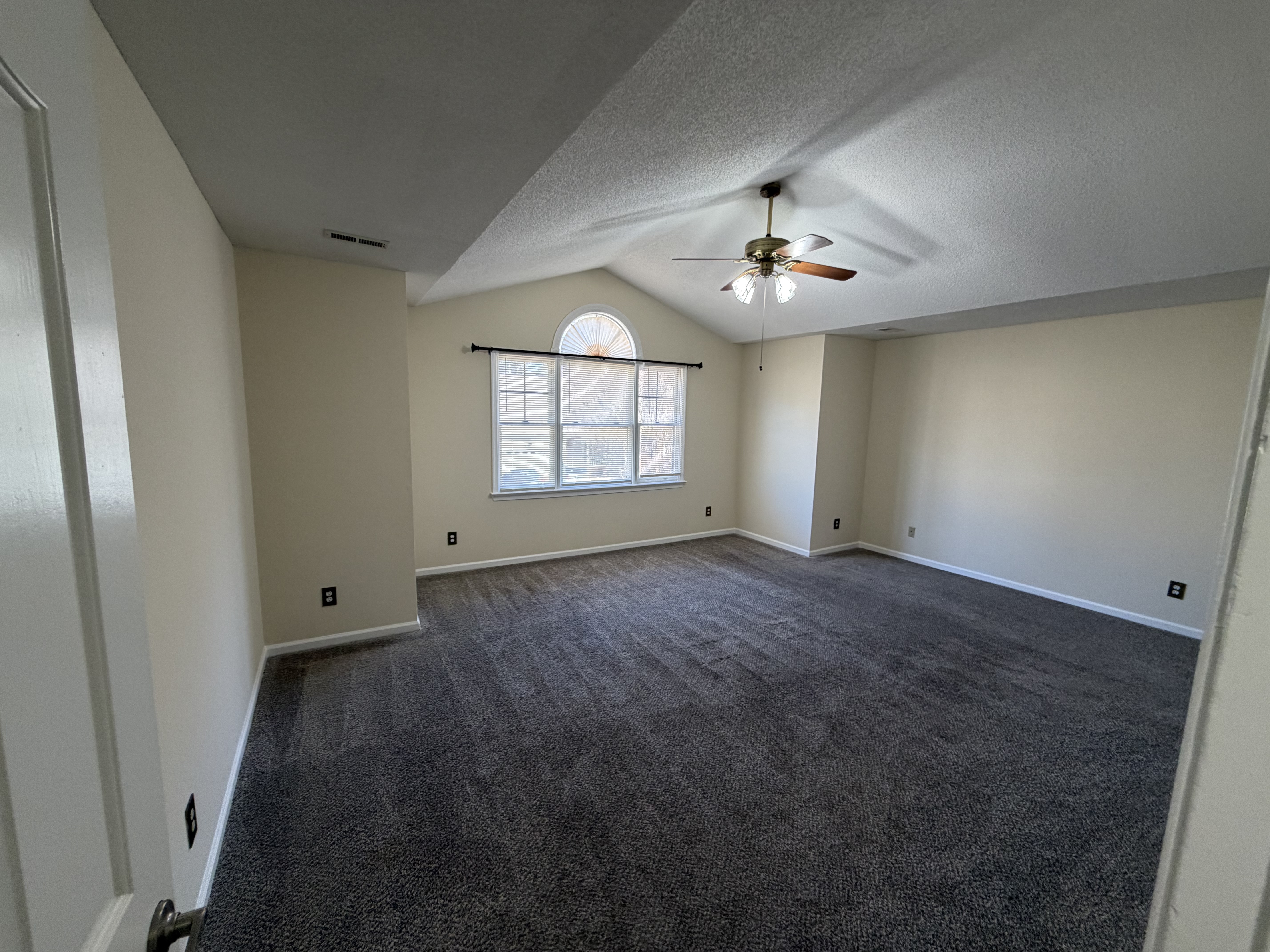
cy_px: 476
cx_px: 635
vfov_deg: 85.7
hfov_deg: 102.1
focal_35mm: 14
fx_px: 514
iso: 200
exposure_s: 1/60
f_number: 2.2
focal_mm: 2.22
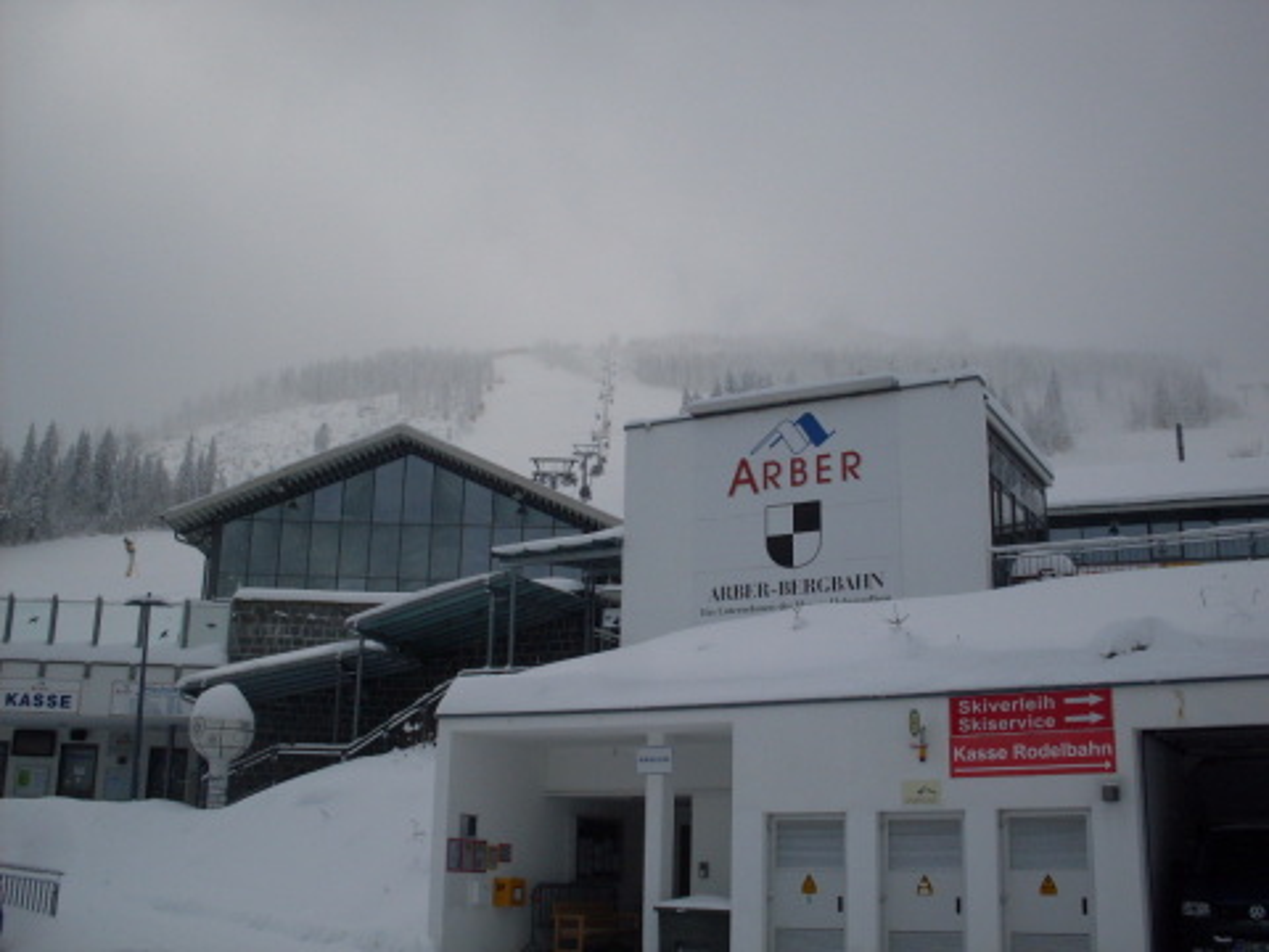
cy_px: 476
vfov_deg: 37.7
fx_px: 1393
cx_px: 634
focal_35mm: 38
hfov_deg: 49.0
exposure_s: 1/180
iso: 80
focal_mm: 6.3
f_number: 8.4
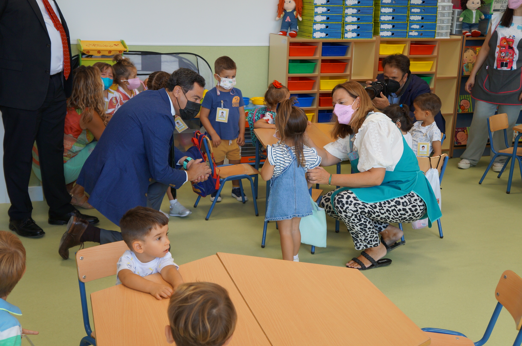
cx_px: 261
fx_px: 717
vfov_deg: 27.2
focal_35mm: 50
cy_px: 173
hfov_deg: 40.0
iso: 500
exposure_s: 1/160
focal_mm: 33
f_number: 4.5
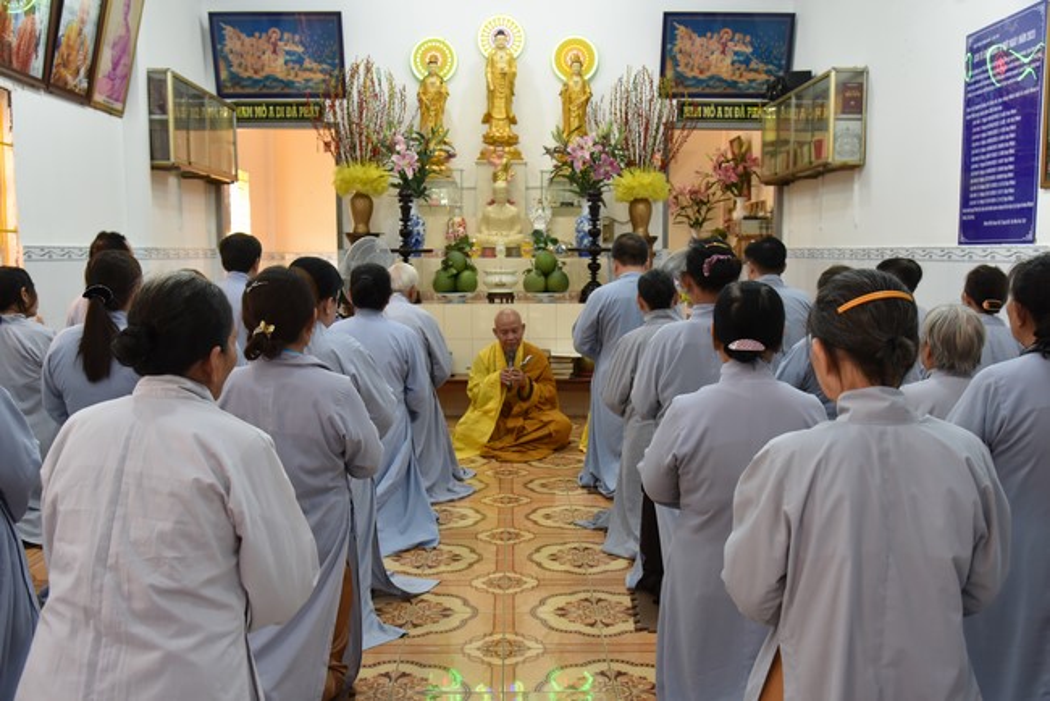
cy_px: 350
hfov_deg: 55.8
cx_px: 525
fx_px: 992
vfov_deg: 38.9
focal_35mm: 34
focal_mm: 34
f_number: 5.6
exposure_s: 1/125
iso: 1600
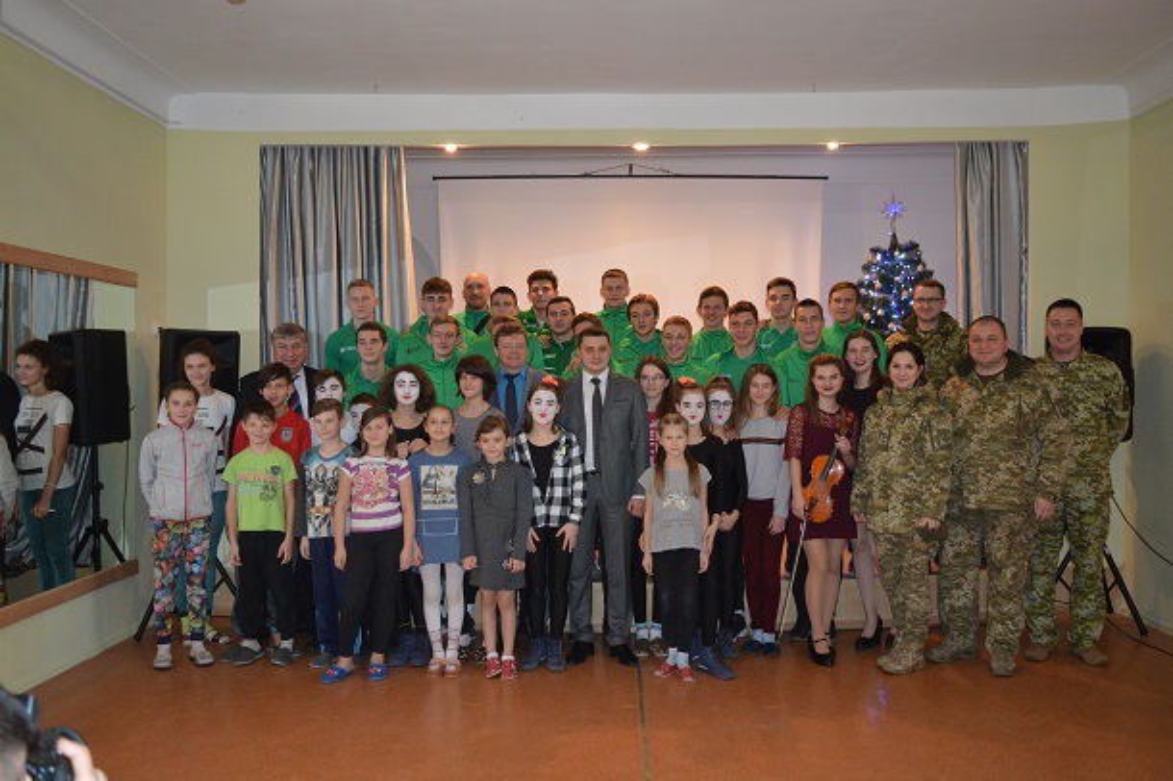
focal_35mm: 33
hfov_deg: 57.2
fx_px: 1075
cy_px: 390
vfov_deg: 39.9
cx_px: 586
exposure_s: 1/60
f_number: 3.8
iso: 1400
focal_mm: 22
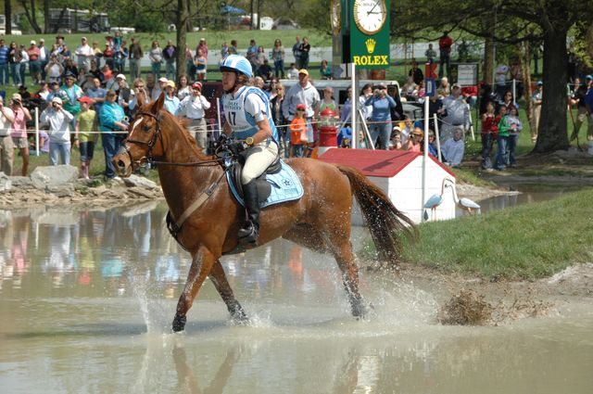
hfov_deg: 14.4
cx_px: 296
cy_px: 197
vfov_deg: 9.6
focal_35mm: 142
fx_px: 2344
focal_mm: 95
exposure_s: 1/1000
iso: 500
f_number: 7.1
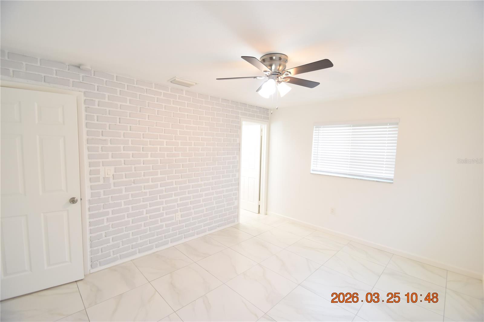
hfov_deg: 100.4
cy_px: 161
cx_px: 242
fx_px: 202
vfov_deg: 77.3
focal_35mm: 15
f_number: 4
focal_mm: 10
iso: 720
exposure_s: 1/60
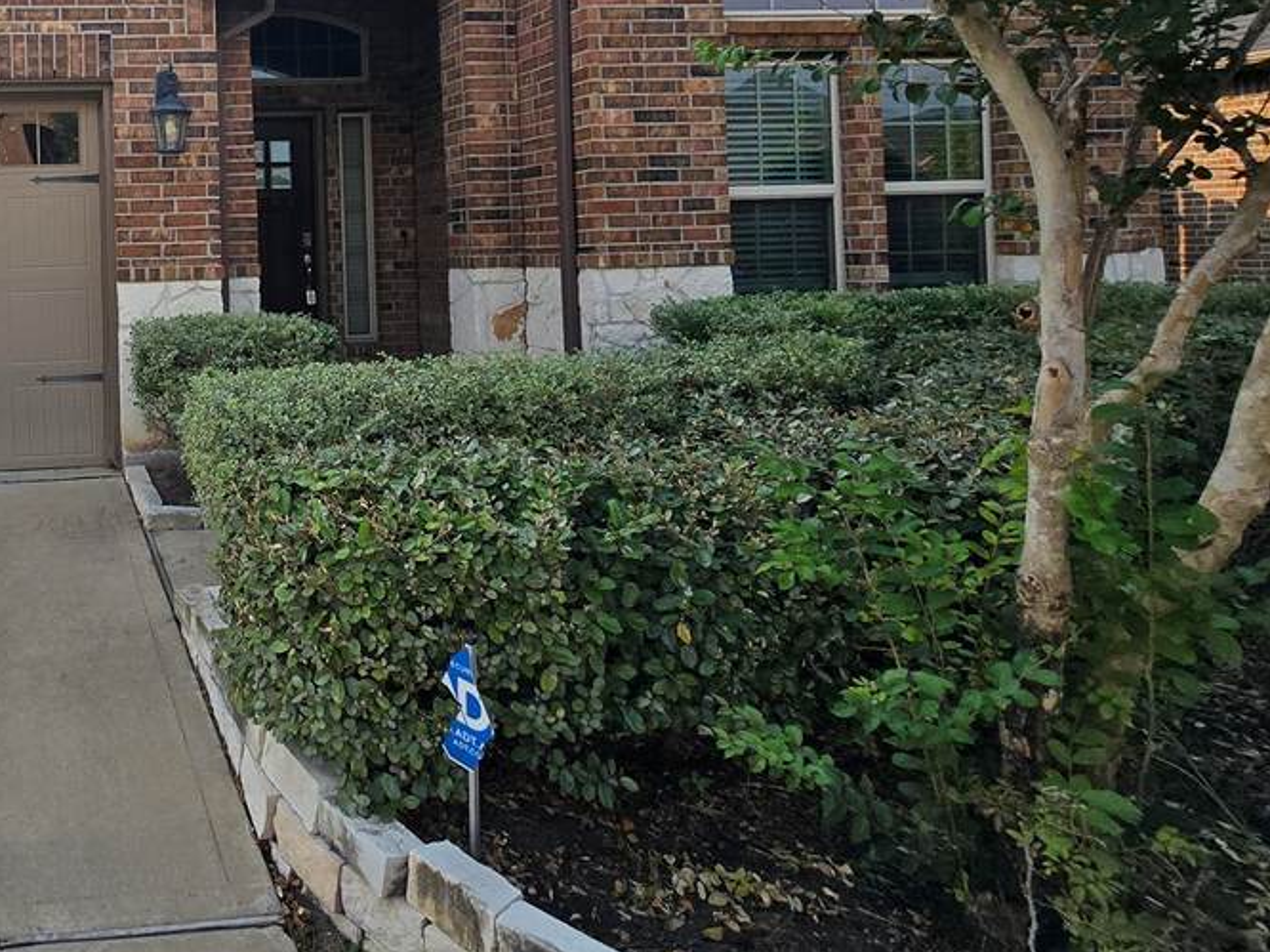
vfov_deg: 52.2
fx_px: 917
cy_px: 225
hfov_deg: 57.5
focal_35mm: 25
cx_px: 84
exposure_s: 1/1654
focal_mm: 2.2
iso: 50
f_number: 2.2
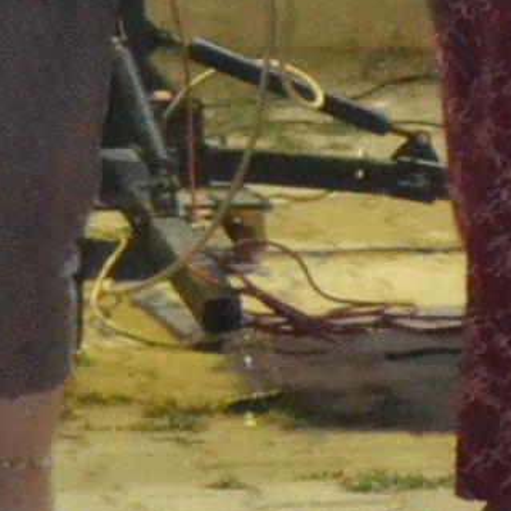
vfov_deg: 4.1
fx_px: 7158
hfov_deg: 3.8
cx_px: 2294
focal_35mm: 429
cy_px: 21
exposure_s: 1/60
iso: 3200
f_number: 4.2
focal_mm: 31
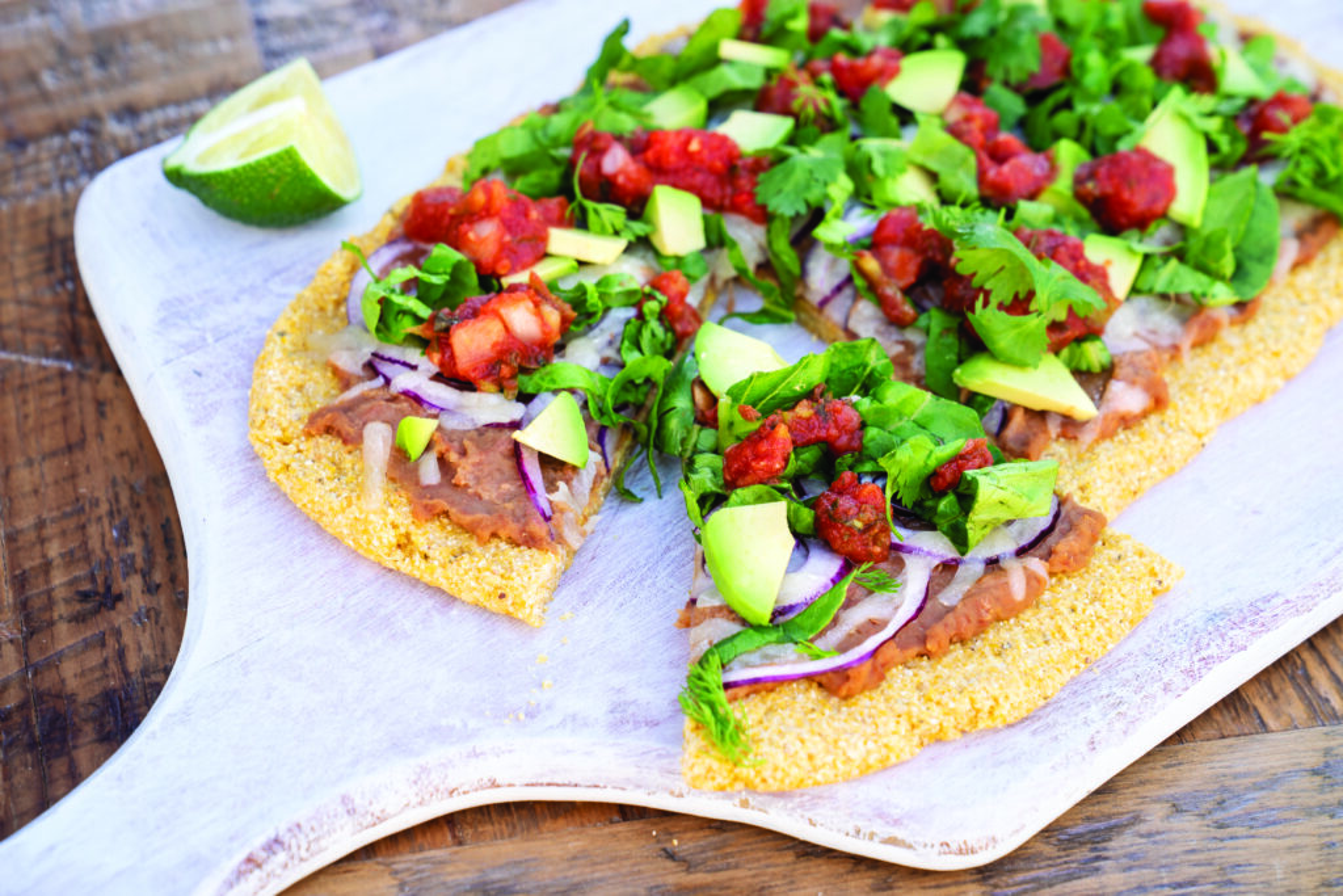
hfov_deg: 28.8
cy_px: 448
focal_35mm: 70
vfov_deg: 19.5
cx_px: 672
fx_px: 2612
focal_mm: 70
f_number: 7.1
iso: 100
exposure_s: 1/15
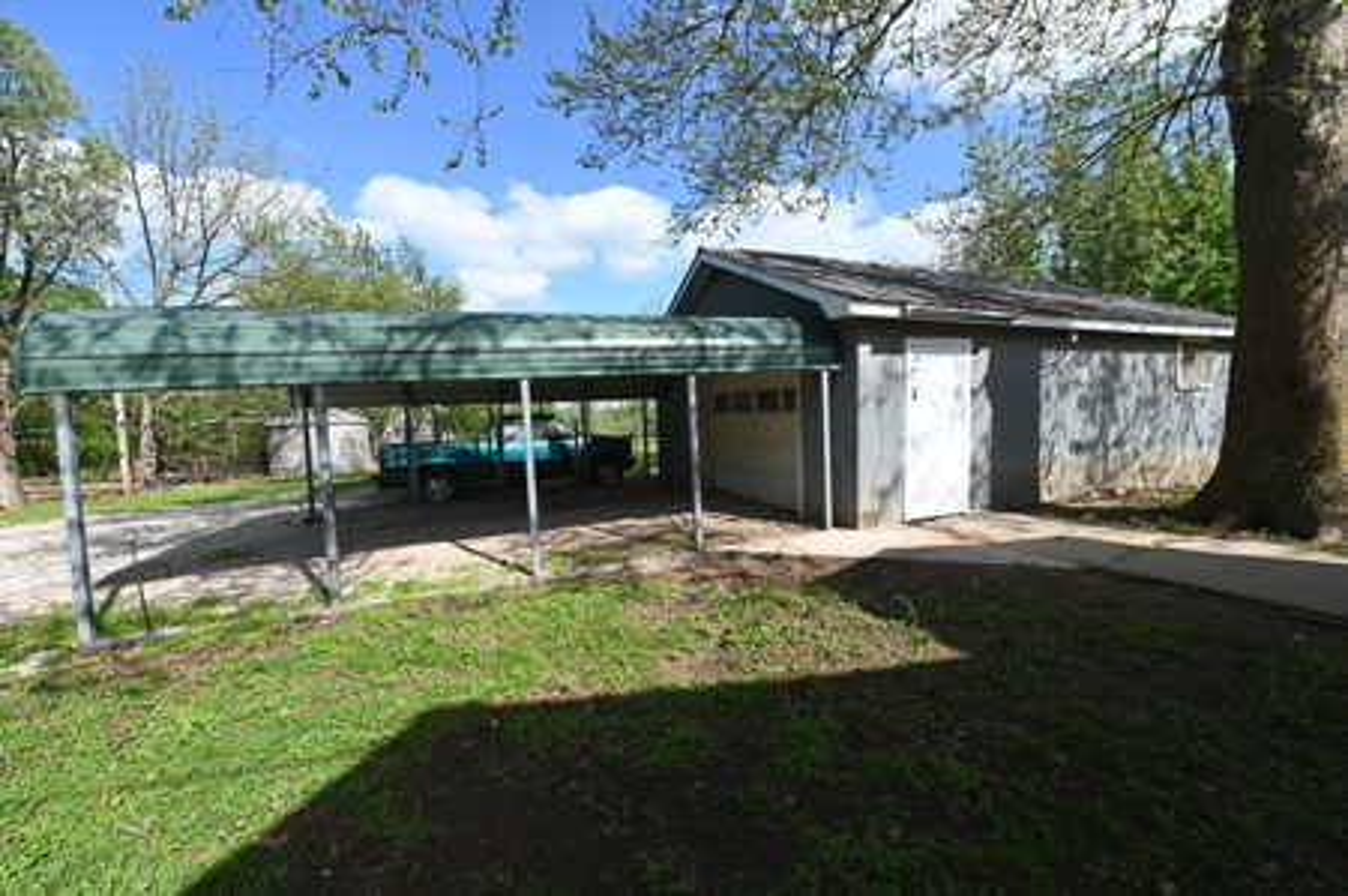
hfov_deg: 104.3
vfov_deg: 81.1
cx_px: 674
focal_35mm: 14
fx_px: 524
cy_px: 448
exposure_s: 1/320
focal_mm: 14
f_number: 6.3
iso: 100
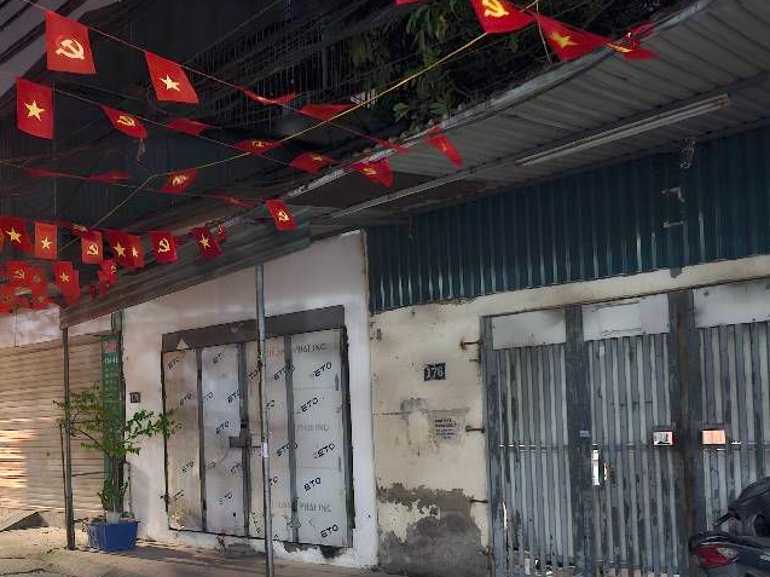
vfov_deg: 38.1
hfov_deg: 48.3
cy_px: 391
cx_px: 196
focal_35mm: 37
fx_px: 823
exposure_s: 1/17
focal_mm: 6.3
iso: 1250
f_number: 1.7
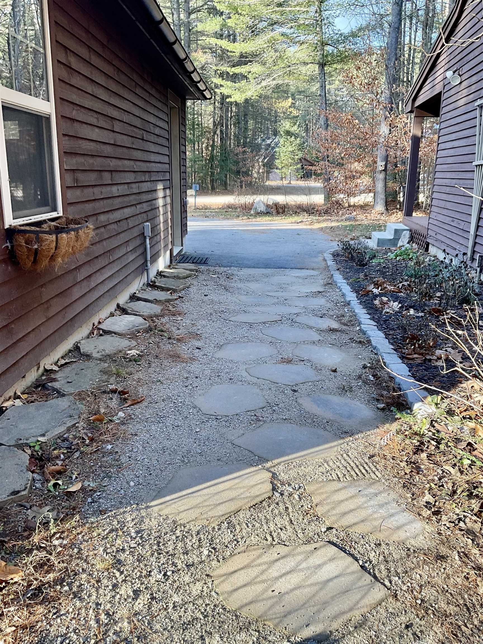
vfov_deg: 61.7
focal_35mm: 29
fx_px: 540
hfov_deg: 48.2
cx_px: 242
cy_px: 322
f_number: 1.8
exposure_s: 1/120
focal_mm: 3
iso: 20
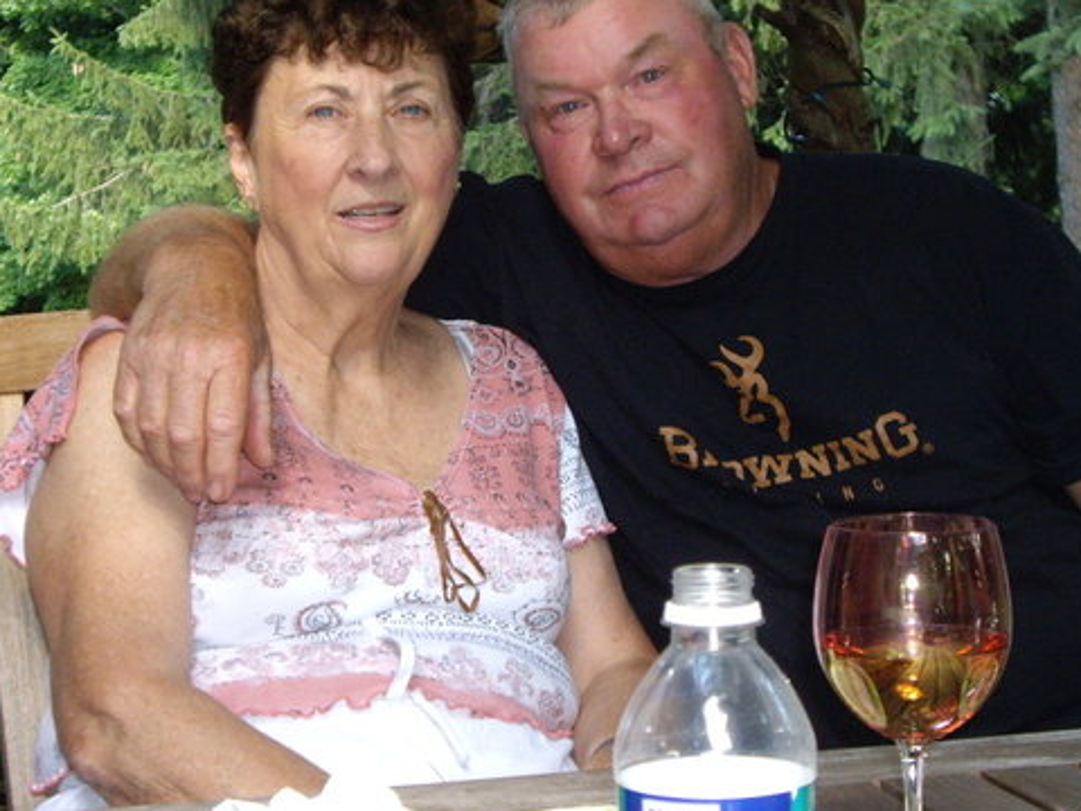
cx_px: 520
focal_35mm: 88
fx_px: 2748
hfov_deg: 22.3
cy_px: 300
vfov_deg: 16.8
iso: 200
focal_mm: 10.7
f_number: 3.6
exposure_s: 1/80
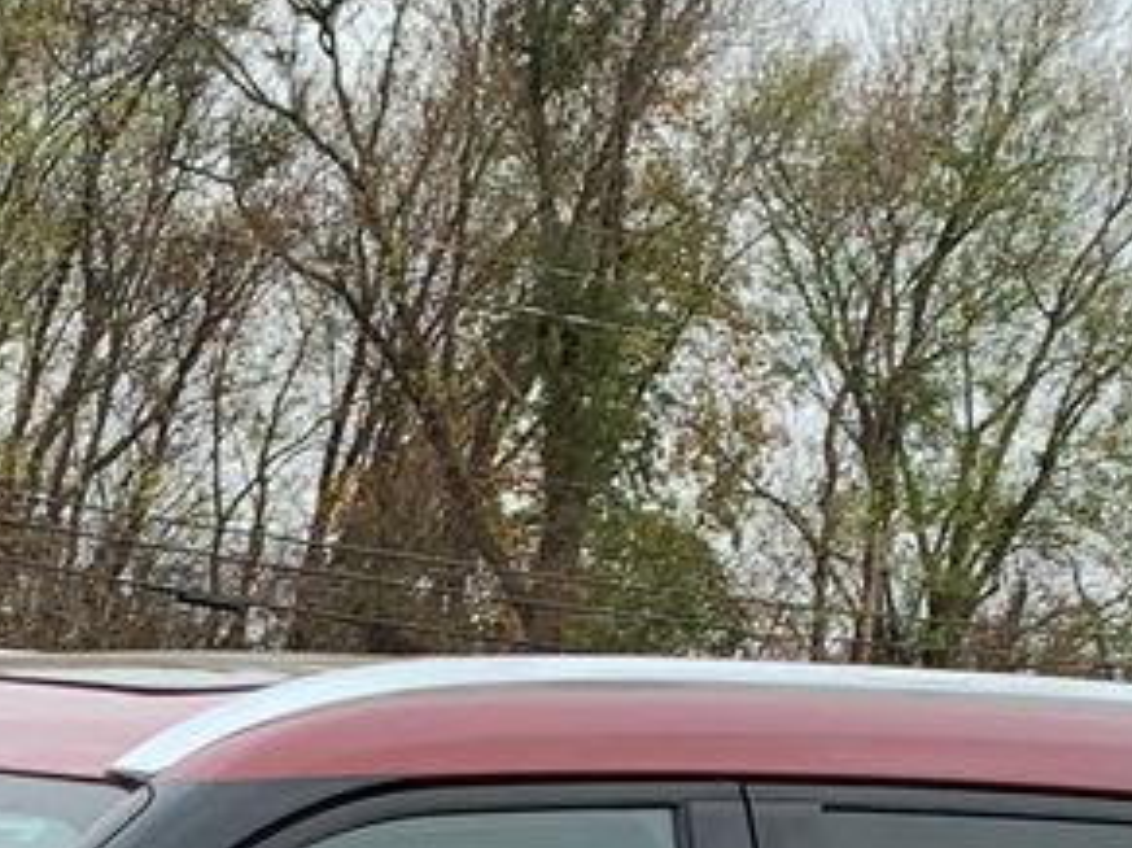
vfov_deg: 9.5
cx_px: -373
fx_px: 4674
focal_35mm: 143
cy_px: 1813
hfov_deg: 13.3
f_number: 1.8
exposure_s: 1/121
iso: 80
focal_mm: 4.25
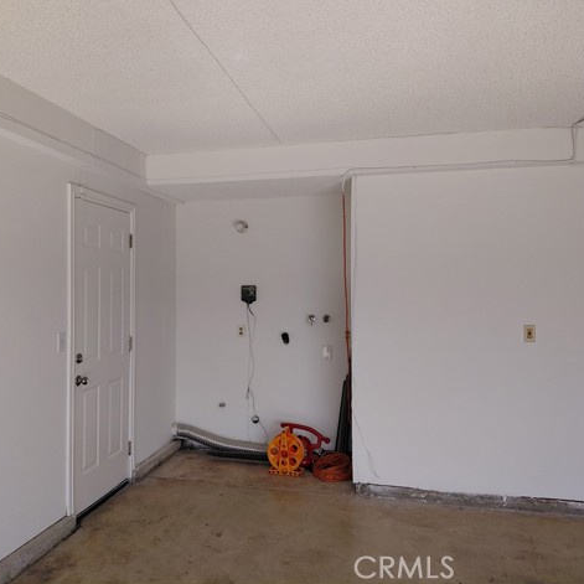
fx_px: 573
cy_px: 288
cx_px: 219
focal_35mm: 30
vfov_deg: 54.0
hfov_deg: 53.5
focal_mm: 4.69
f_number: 1.8
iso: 50
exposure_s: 1/815
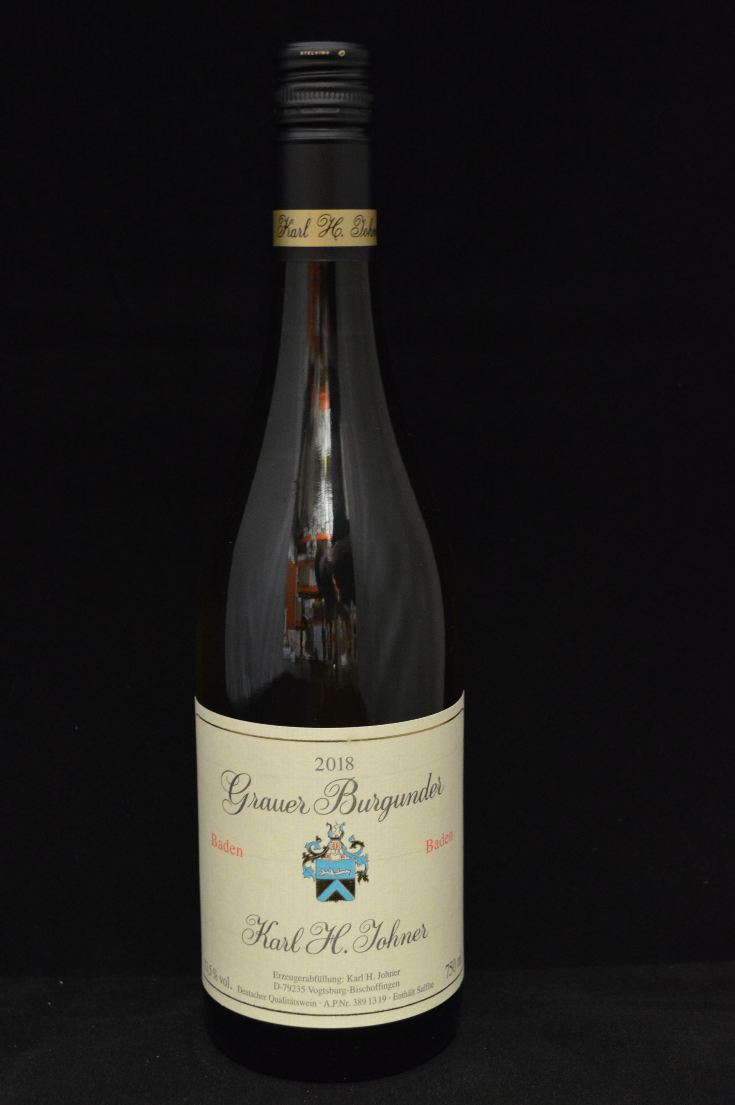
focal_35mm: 60
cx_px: 368
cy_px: 552
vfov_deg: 33.4
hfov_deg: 22.6
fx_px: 1841
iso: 2000
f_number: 4.8
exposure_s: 1/15
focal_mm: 40
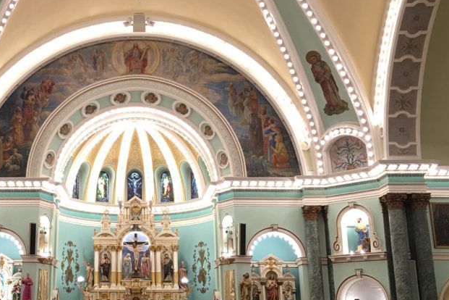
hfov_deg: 38.9
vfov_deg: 27.0
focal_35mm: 50
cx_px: 131
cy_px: 167
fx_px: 624
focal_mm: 4.15
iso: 50
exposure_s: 1/15
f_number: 2.2
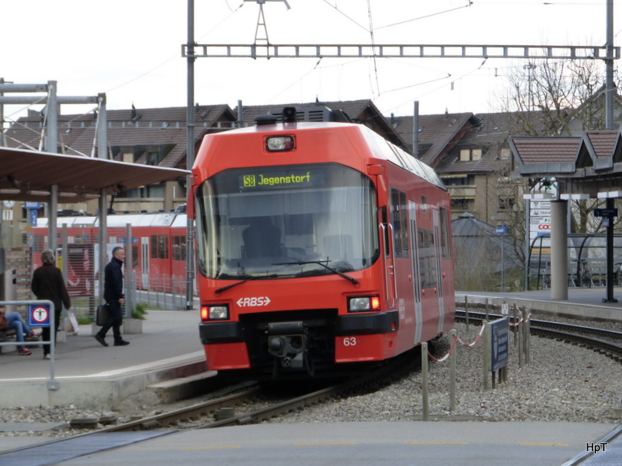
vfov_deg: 9.8
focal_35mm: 151
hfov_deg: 13.1
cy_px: 233
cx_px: 311
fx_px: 2713
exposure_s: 1/100
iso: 160
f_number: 5.4
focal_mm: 24.4
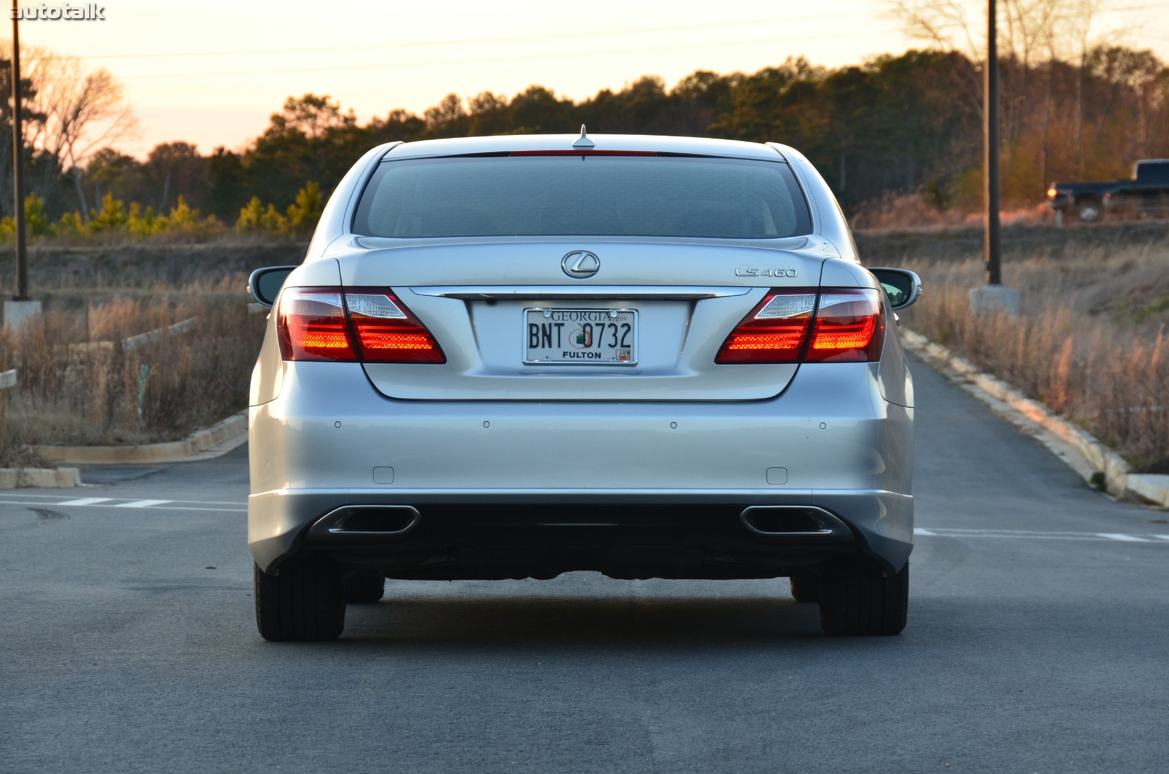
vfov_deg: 7.6
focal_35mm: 180
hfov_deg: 11.4
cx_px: 584
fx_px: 5833
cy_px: 387
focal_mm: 120
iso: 400
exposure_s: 1/60
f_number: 10
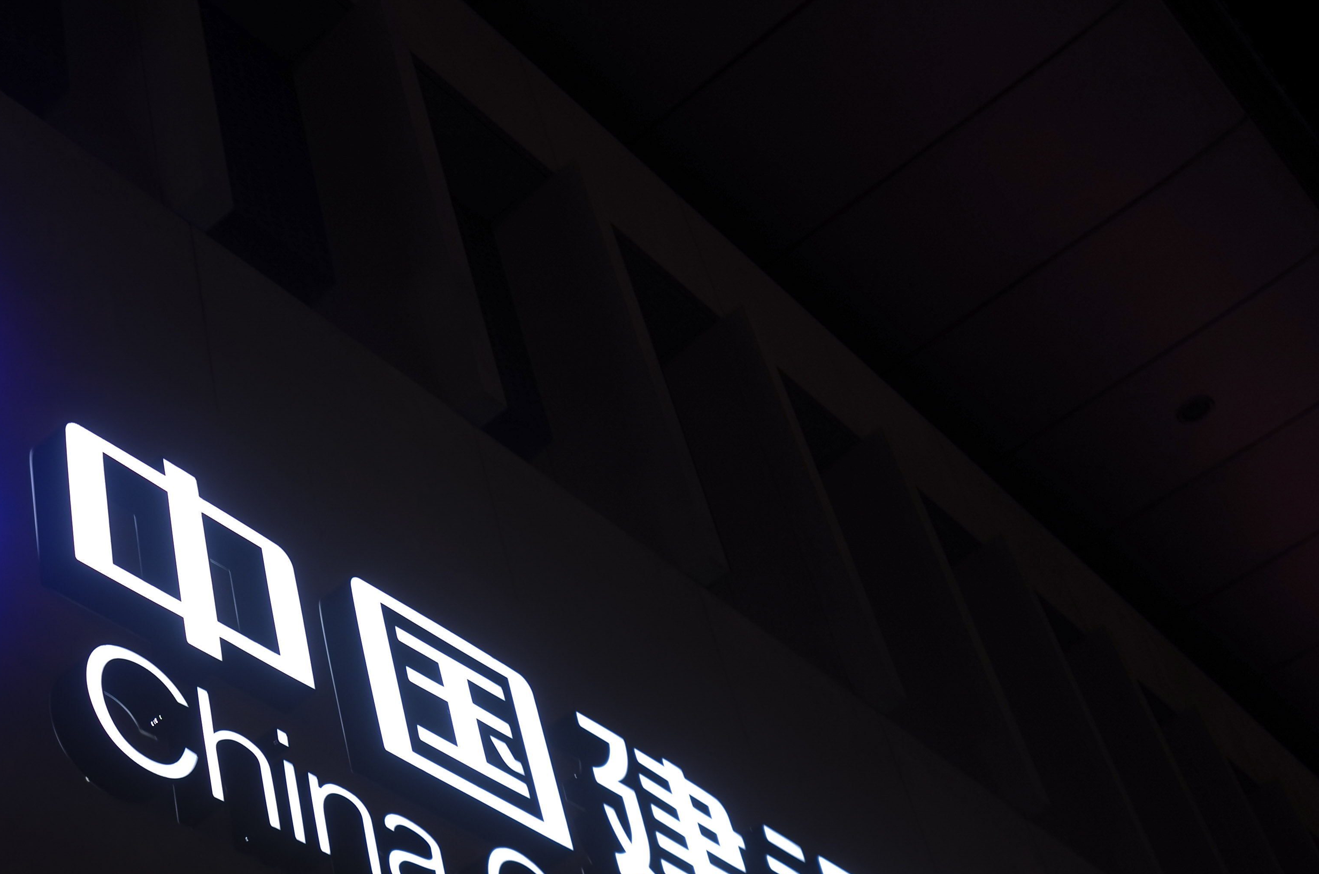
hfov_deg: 33.6
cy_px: 687
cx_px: 285
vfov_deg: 23.0
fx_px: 2121
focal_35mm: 58
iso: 100
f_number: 2.8
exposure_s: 1/15
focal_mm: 24
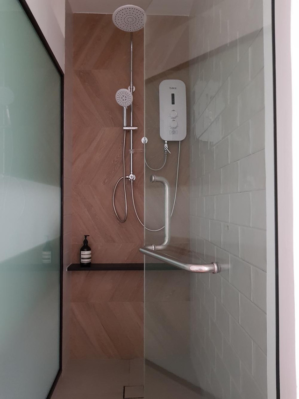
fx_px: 299
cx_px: 150
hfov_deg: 53.1
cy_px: 200
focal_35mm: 26
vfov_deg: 67.3
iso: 250
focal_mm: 4.2
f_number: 1.7
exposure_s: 1/10
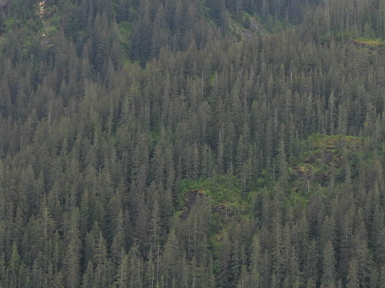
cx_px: 393
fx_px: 1678
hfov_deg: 12.9
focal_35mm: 151
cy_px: 51
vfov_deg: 9.8
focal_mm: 10.7
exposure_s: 1/200
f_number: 3.5
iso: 100
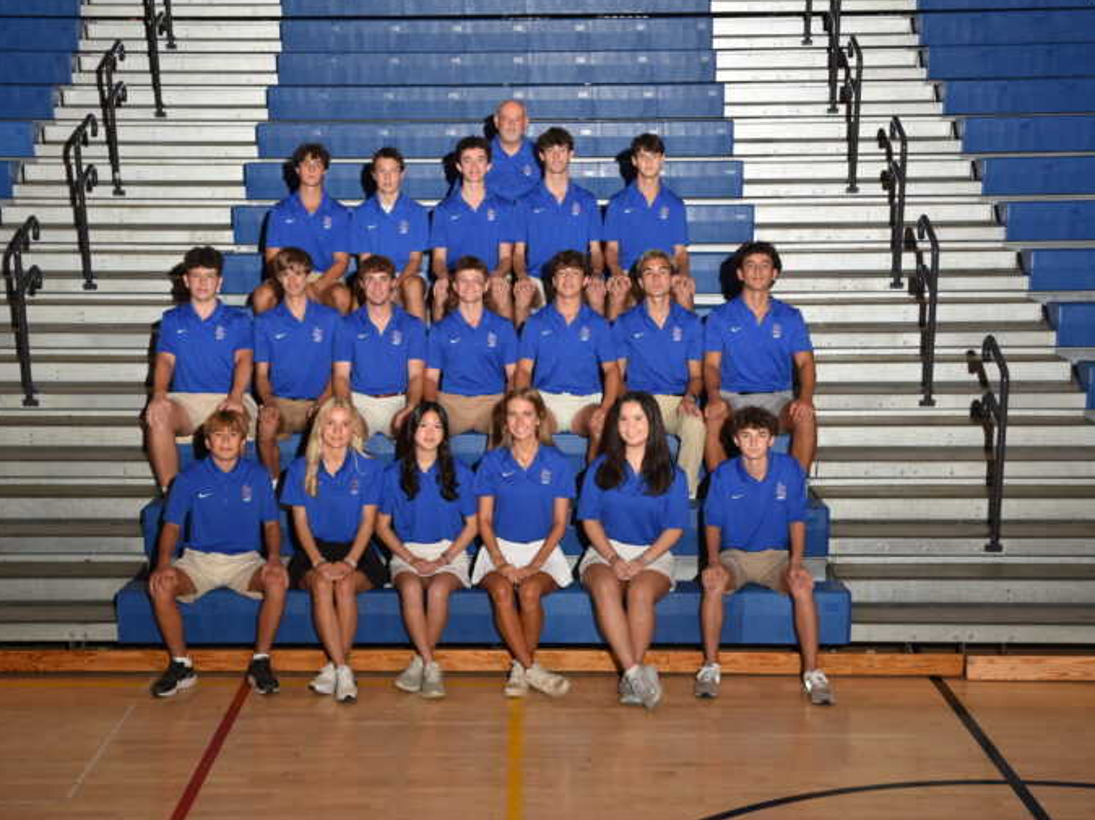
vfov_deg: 25.4
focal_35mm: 58
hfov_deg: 33.5
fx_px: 1820
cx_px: 487
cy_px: 408
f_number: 7.1
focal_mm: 35
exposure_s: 1/160
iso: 500
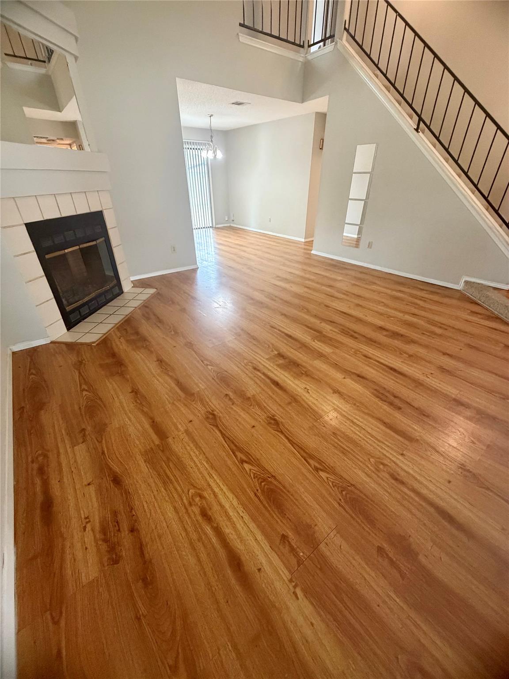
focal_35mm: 14
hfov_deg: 85.7
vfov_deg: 102.1
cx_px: 254
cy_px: 340
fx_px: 274
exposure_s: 1/60
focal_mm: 2.22
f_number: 2.2
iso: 500
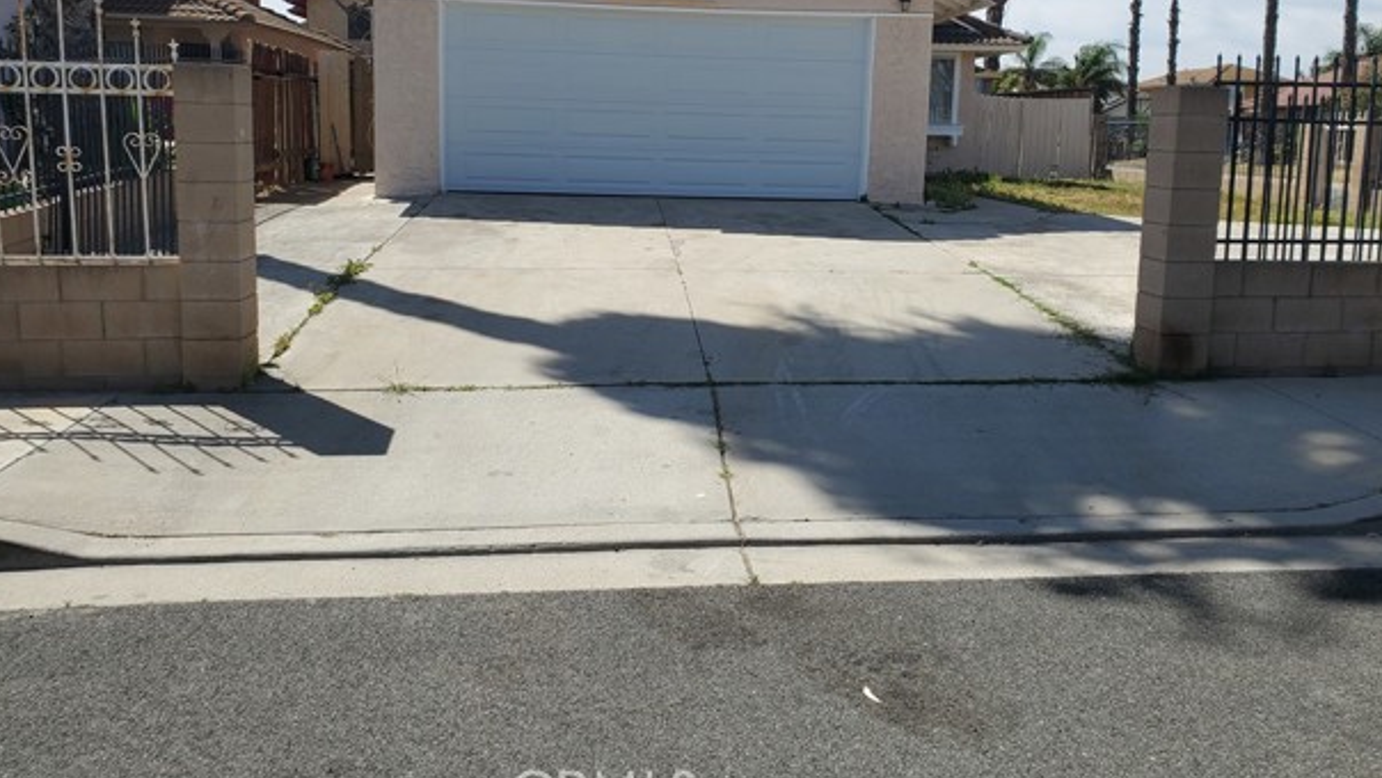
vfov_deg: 38.6
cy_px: 275
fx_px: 1100
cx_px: 705
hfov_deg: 64.3
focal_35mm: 30
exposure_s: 1/1823
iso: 50
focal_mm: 4.3
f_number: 2.4
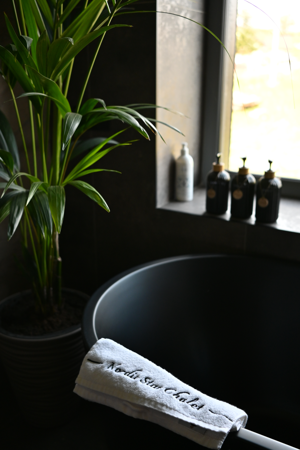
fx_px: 450
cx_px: 150
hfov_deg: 36.9
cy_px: 225
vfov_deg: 53.1
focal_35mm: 36
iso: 400
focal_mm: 24
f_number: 2.8
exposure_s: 1/250
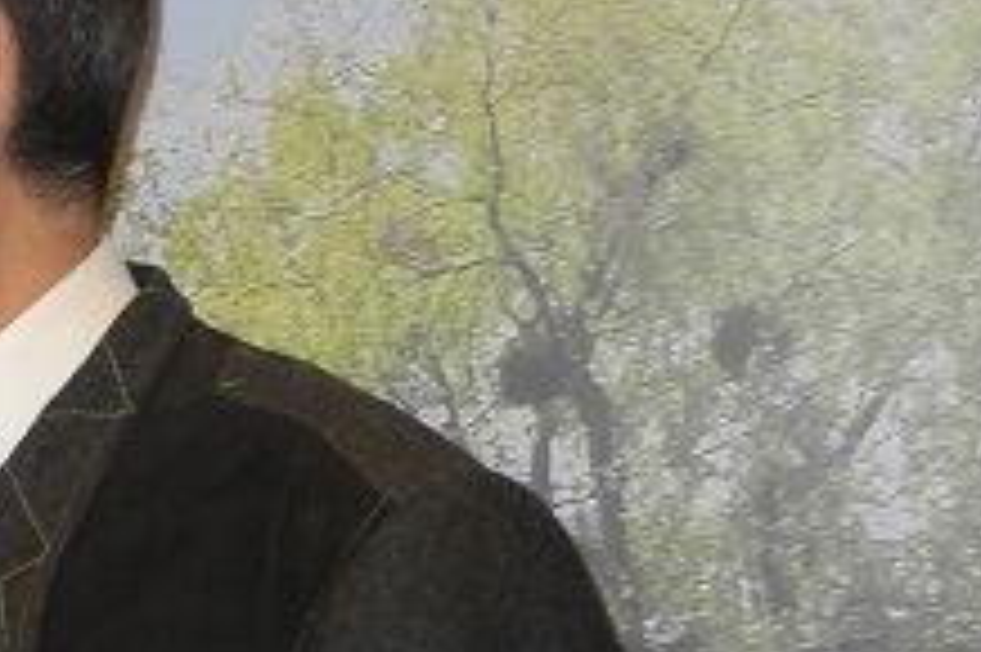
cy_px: 751
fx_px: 6290
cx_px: -848
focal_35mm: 231
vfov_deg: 5.9
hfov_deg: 8.5
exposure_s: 1/80
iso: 200
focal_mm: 10.7
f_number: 3.5
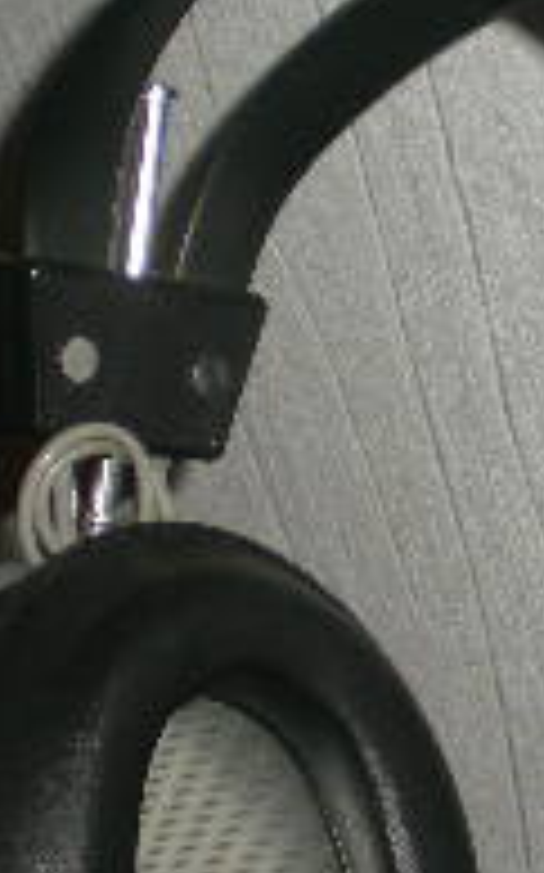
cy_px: 774
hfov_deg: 8.5
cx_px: 499
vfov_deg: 13.5
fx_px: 3658
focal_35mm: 154
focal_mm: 7.4
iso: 50
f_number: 3.5
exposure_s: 1/60
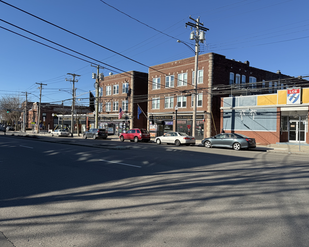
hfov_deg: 68.0
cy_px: 124
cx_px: 163
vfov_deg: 56.8
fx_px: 229
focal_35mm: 25
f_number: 1.78
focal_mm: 6.76
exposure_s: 1/3759
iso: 80
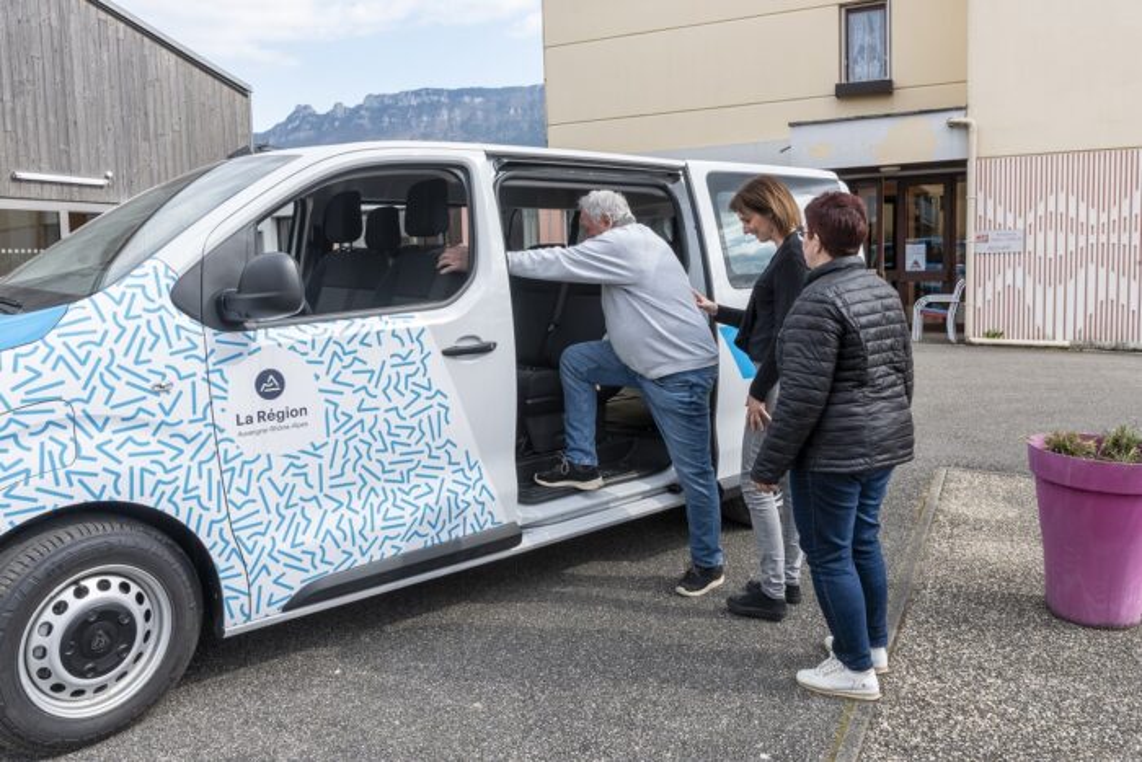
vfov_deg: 45.0
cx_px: 571
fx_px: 920
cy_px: 381
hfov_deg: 63.6
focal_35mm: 29
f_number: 16
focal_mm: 29
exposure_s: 1/100
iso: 400
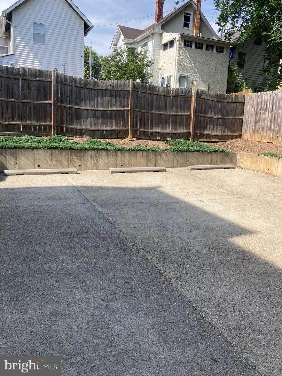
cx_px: 141
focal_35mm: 28
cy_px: 188
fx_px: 304
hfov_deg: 49.7
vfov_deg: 63.4
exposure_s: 1/1200
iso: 20
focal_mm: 3.99
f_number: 1.8
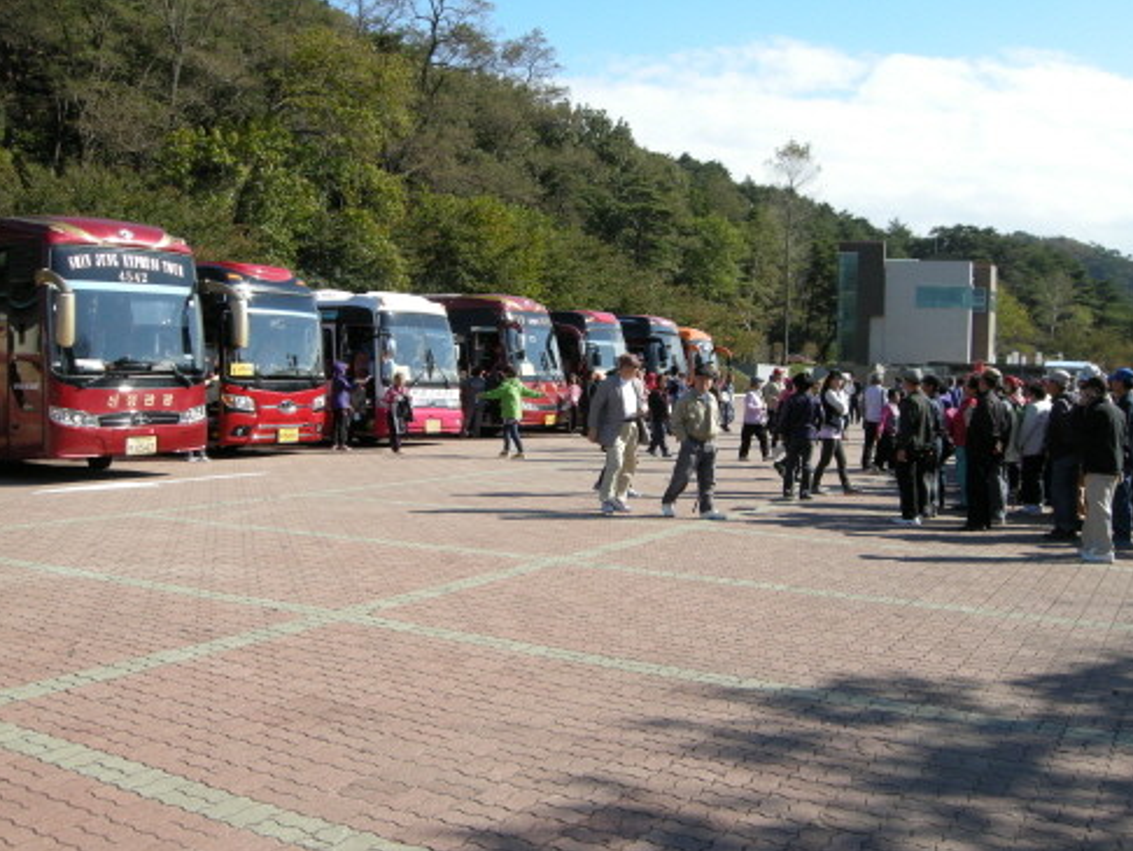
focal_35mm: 36
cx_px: 573
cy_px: 416
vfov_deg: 39.7
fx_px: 1179
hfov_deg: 51.3
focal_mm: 7.5
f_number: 4.8
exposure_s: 1/246
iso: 64
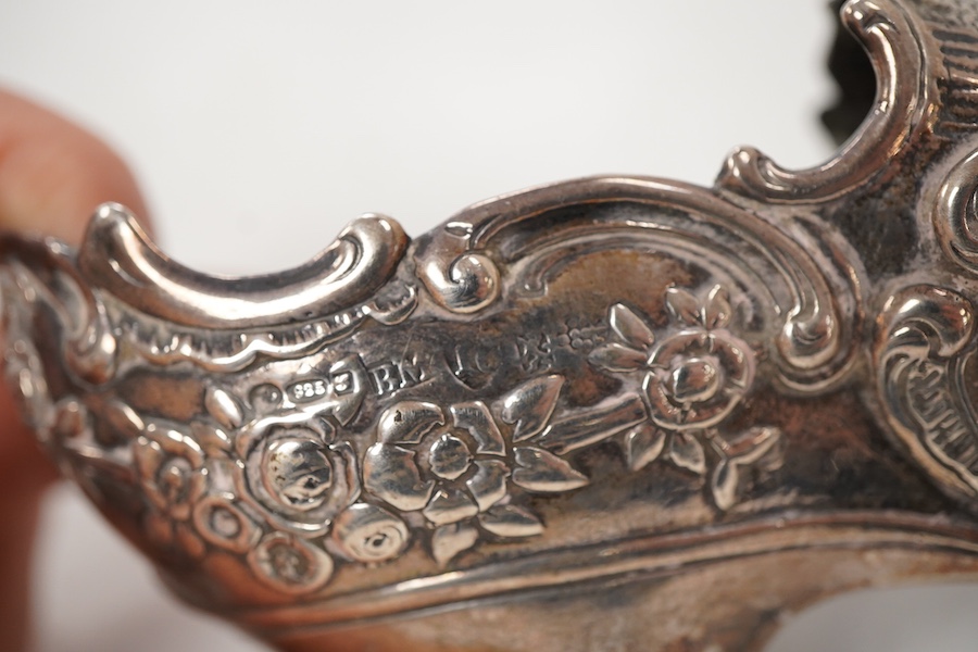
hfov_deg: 43.6
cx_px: 489
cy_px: 326
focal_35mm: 45
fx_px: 1222
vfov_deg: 29.9
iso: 1250
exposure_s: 1/125
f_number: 8
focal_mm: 30
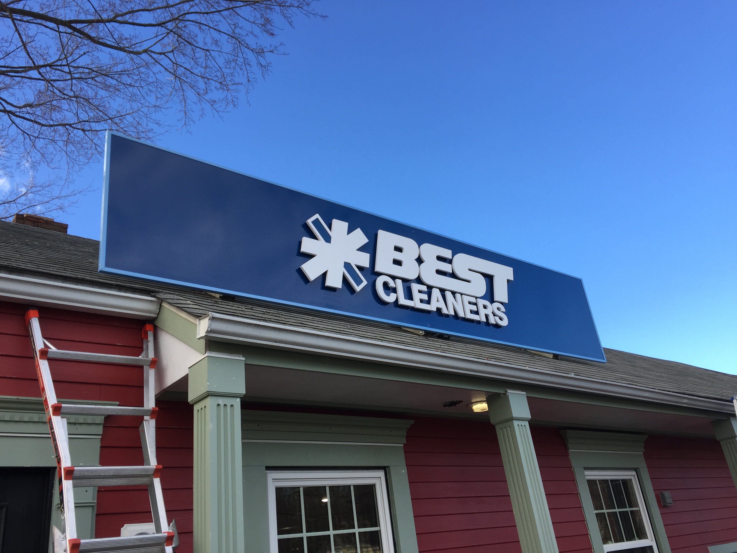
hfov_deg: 61.7
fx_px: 617
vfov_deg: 48.2
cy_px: 276
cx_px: 368
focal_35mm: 29
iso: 32
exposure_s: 1/271
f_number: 2.2
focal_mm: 4.15
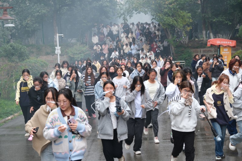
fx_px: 558
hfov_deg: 24.5
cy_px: 80
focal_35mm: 83
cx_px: 121
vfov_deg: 16.4
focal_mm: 55
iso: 400
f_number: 5.6
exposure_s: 1/125
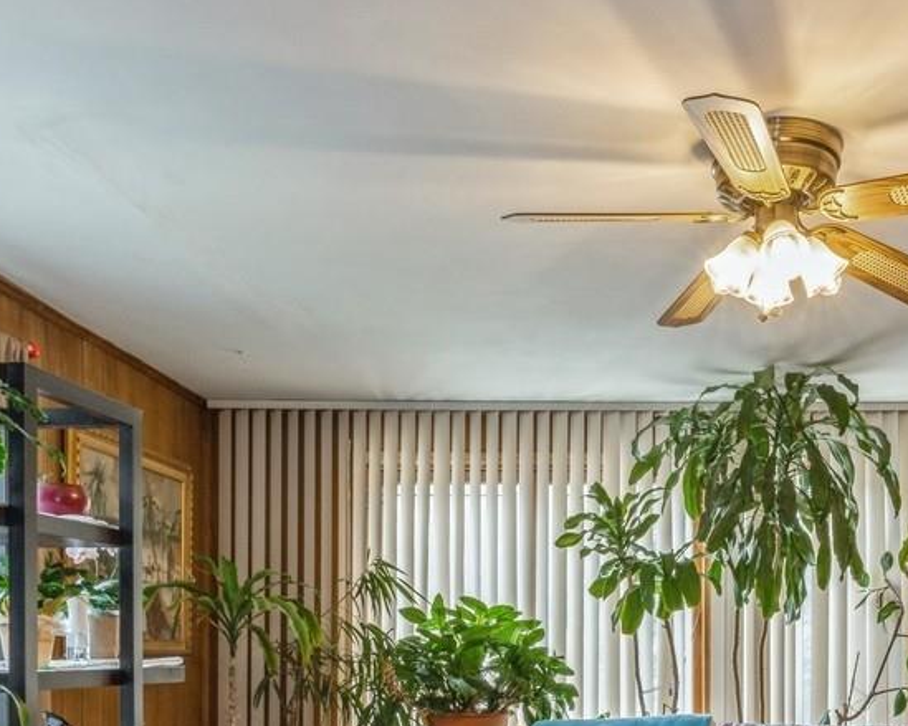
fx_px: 1102
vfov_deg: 34.3
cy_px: 663
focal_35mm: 41
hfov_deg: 44.1
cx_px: 609
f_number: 14
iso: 640
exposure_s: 1/5
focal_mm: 15
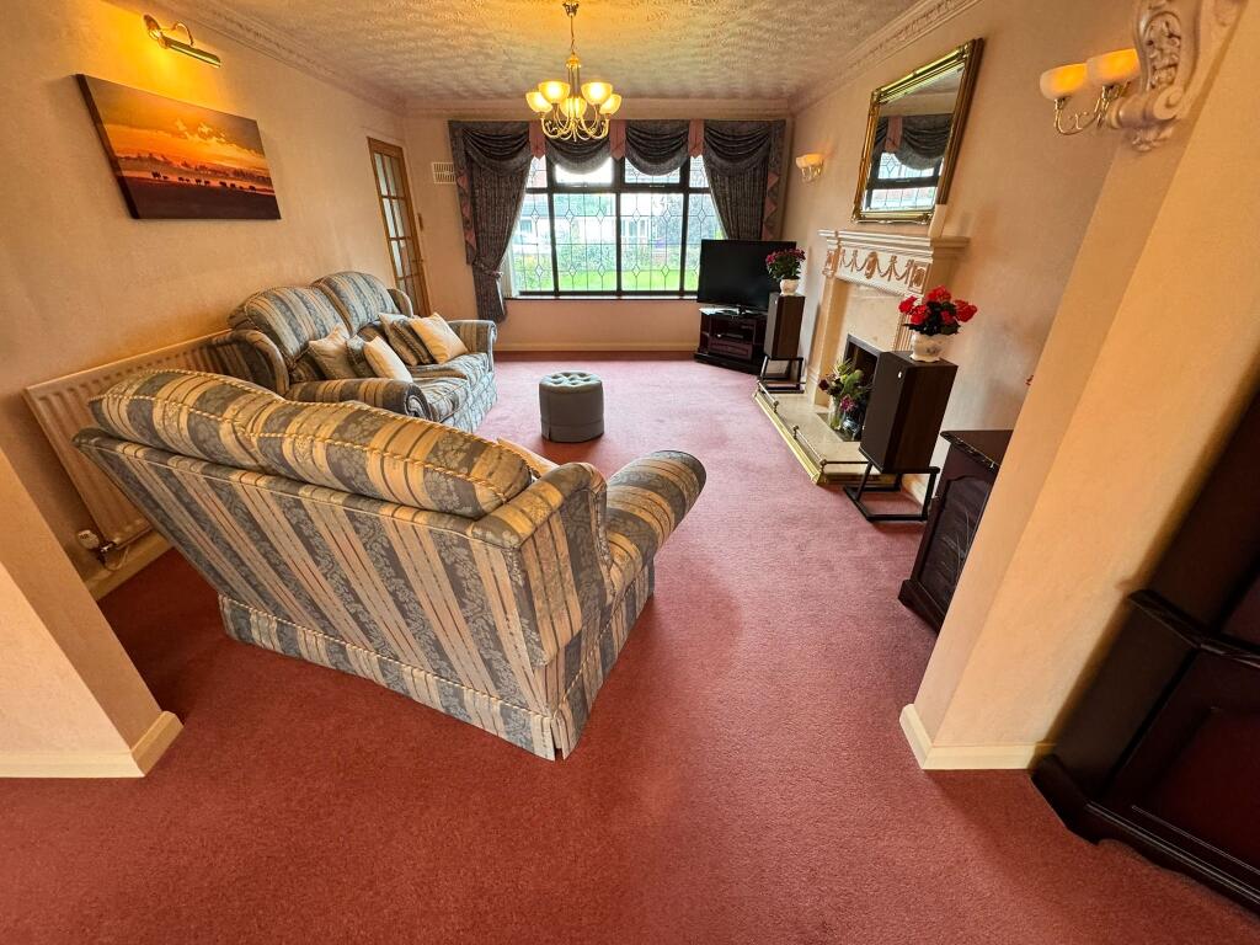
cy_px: 472
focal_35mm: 14
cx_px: 630
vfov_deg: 85.7
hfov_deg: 102.1
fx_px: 510
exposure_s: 1/50
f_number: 2.2
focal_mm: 2.22
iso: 250
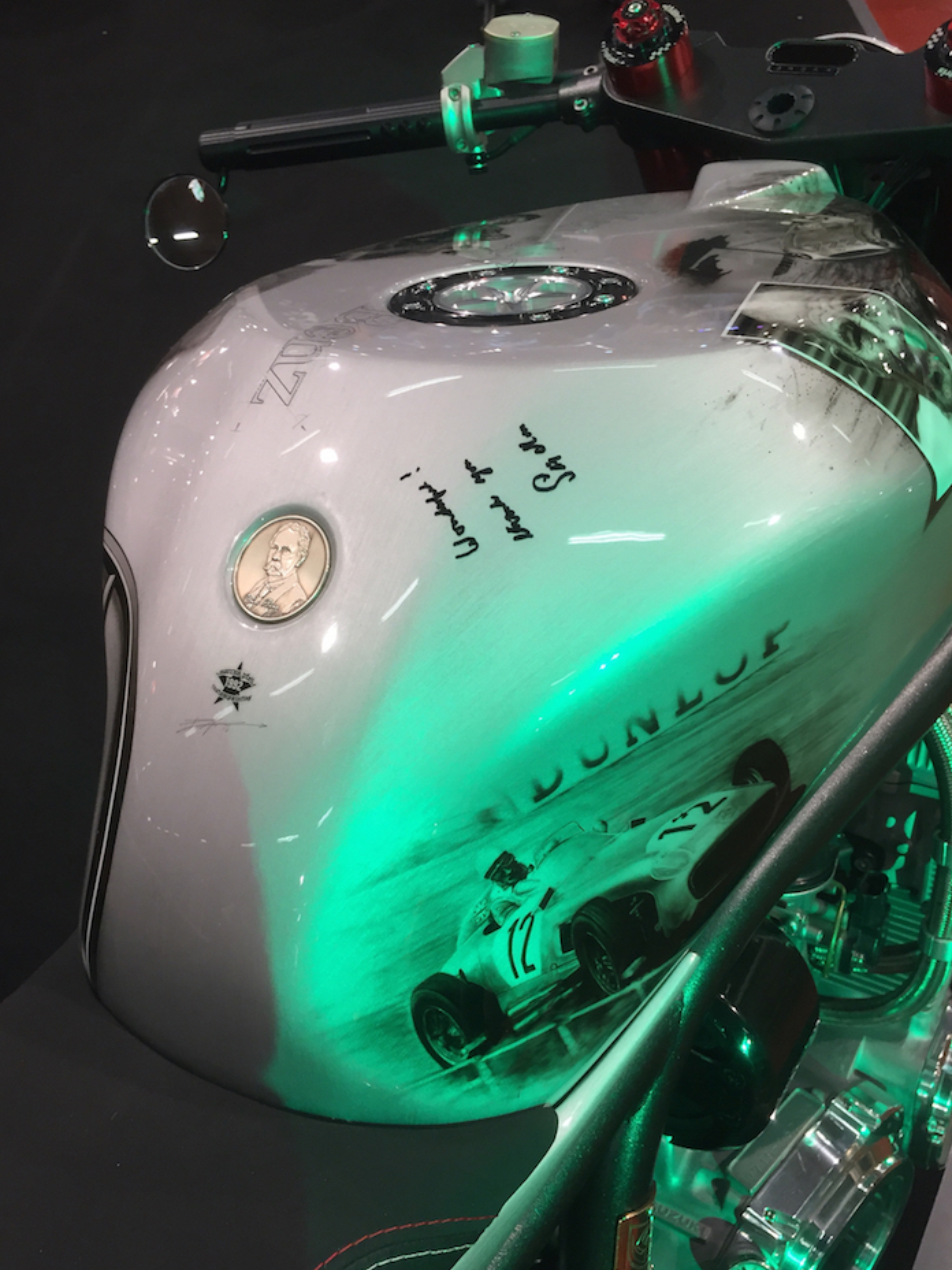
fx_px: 1100
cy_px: 653
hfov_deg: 46.8
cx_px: 469
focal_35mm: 30
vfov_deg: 60.0
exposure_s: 1/33
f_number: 2.2
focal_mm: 4.15
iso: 40
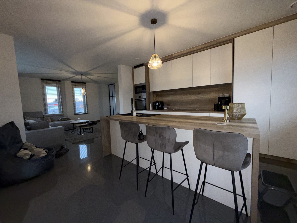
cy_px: 112
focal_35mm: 14
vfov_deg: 85.7
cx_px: 148
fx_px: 120
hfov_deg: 102.1
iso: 200
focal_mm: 2.22
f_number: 2.2
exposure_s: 1/50
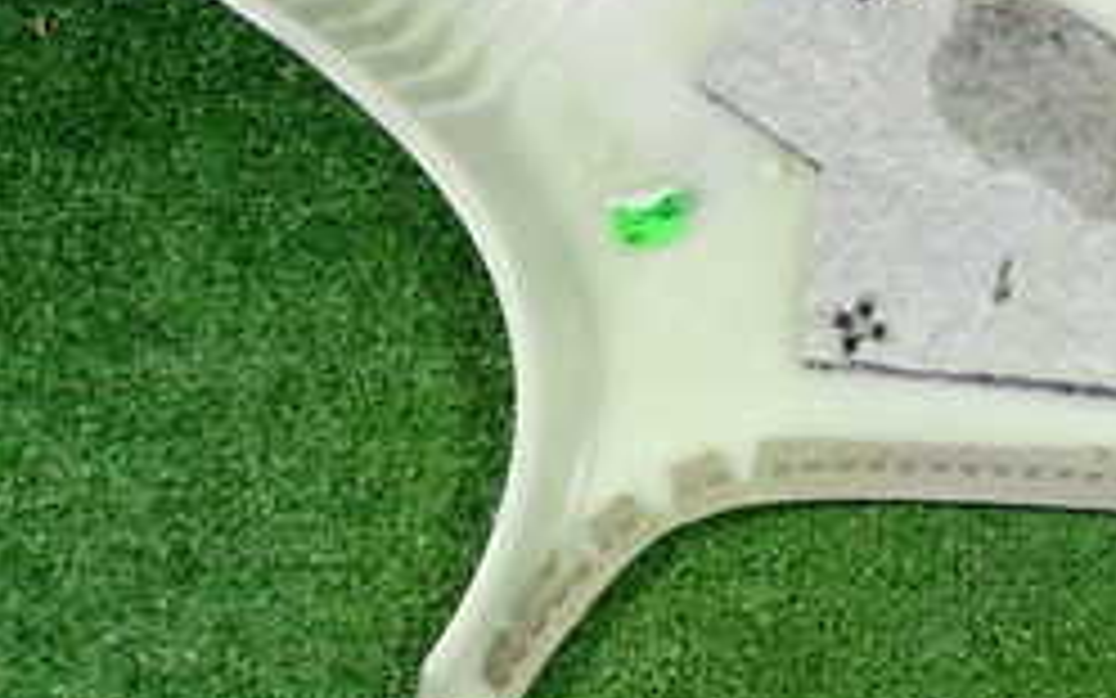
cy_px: 158
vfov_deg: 16.8
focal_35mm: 77
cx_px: 1336
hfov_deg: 24.3
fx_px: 2342
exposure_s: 1/30
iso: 500
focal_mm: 5.4
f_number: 2.3
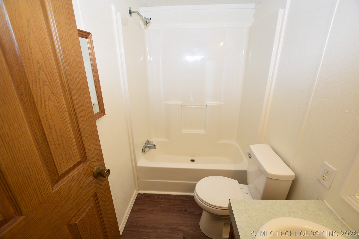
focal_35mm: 15
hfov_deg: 100.4
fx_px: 150
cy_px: 120
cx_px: 180
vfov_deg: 77.3
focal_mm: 10
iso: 400
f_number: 4.5
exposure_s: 1/80
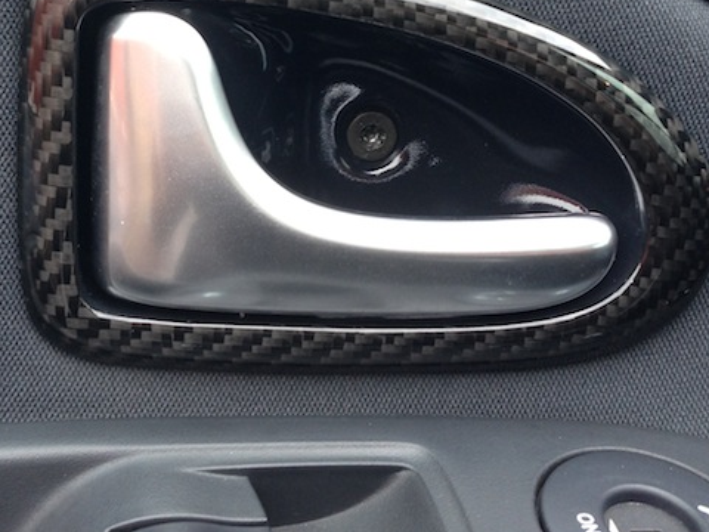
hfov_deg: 34.8
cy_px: 115
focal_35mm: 55
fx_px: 1127
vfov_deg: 26.1
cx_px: 272
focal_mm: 4.13
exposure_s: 1/20
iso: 64
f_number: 2.4
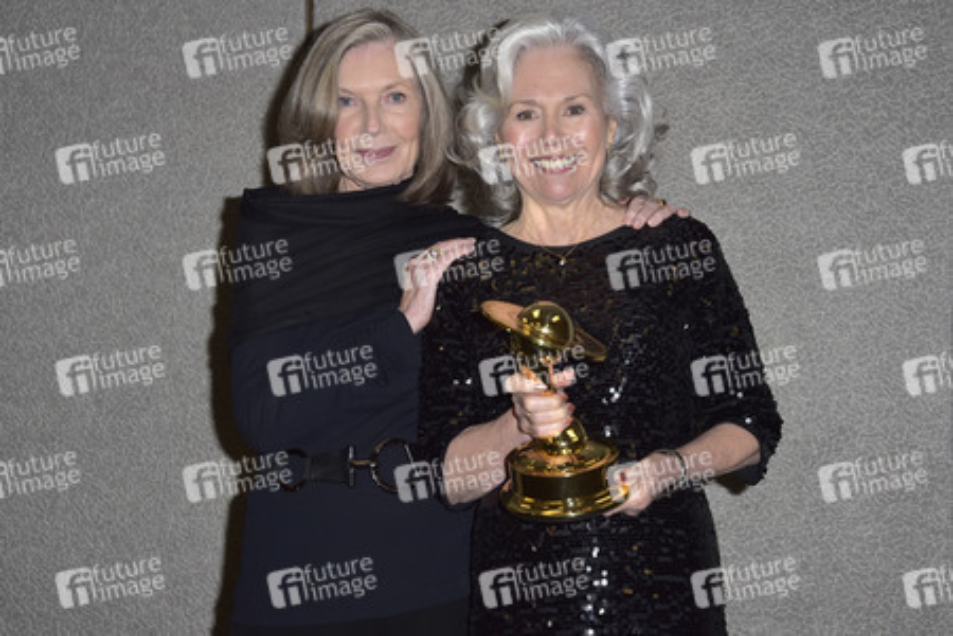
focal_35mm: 68
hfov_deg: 29.7
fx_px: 1800
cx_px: 476
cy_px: 318
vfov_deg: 20.0
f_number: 6.3
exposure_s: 1/250
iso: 500
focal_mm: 68
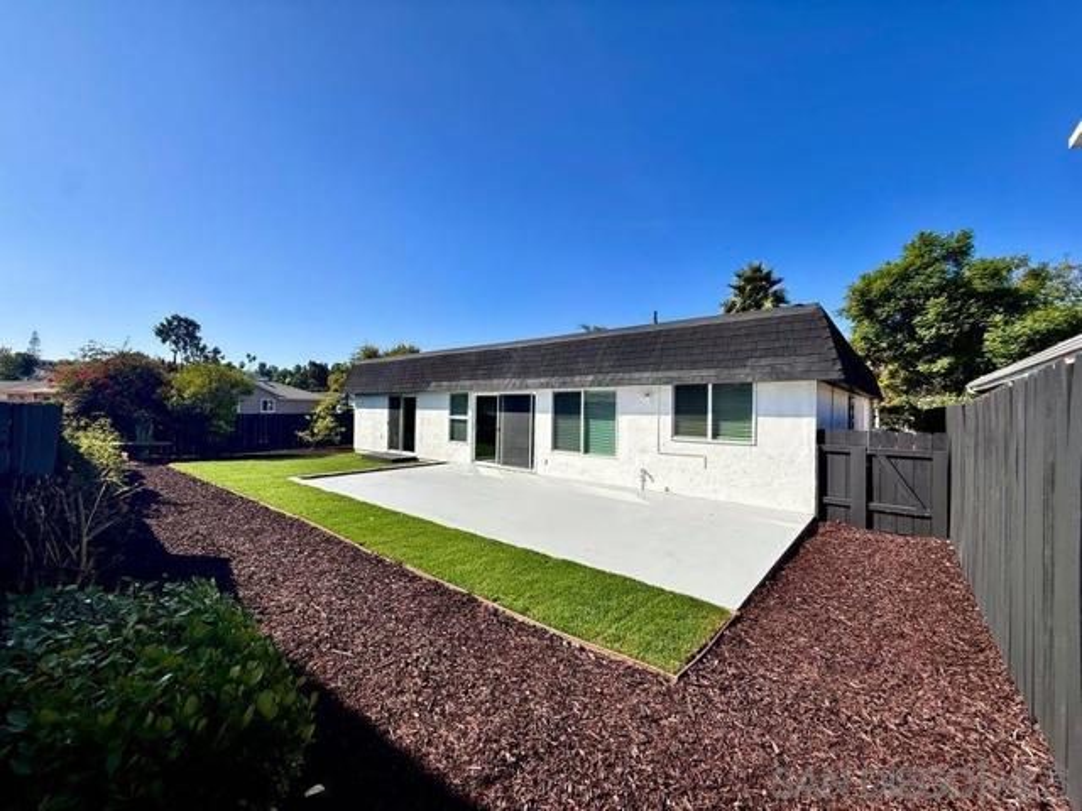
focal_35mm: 14
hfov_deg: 102.1
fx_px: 438
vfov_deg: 85.7
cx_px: 541
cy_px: 406
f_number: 2.2
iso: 50
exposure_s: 1/2506
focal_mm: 2.22
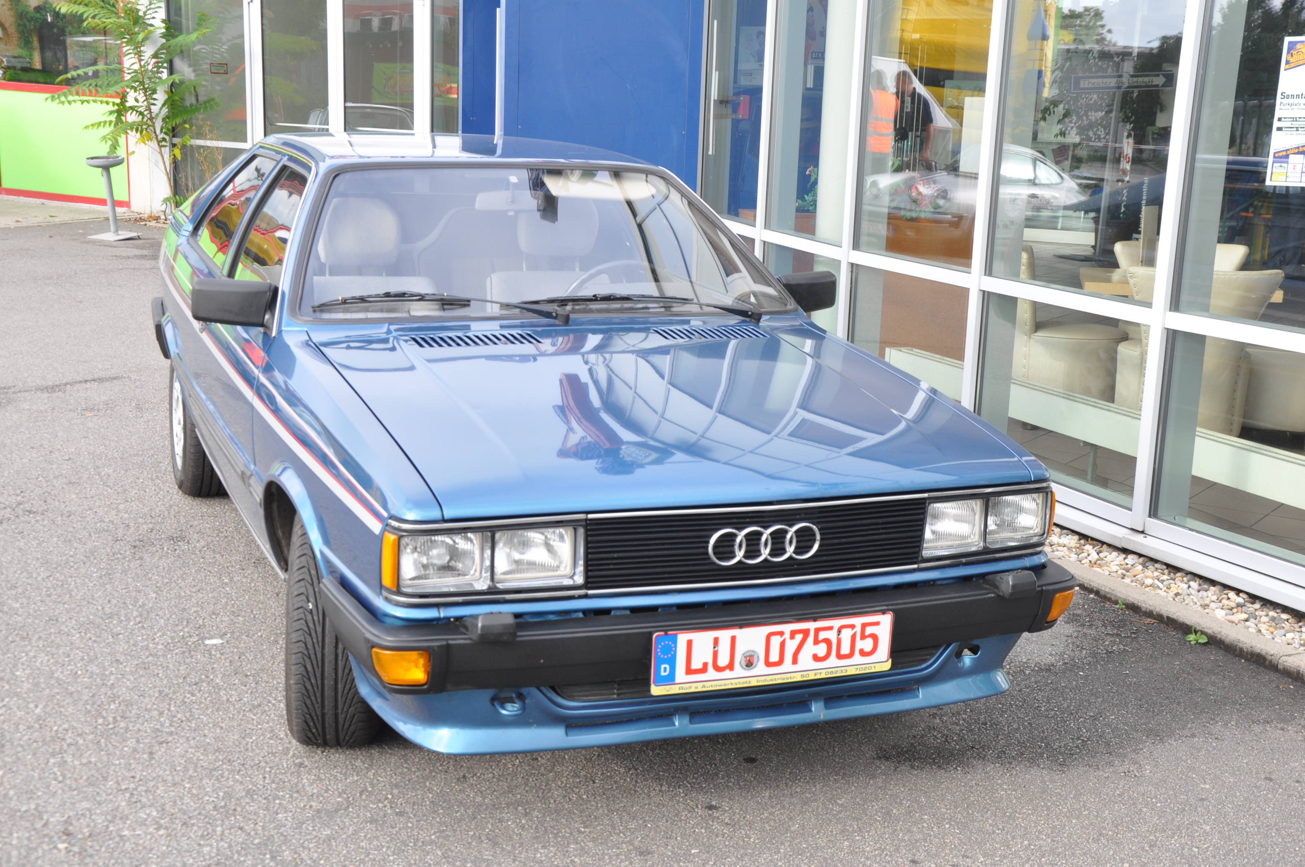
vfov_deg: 28.0
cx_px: 652
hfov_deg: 41.2
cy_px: 434
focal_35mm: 48
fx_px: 1738
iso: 250
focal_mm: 32
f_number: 8
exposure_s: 1/60
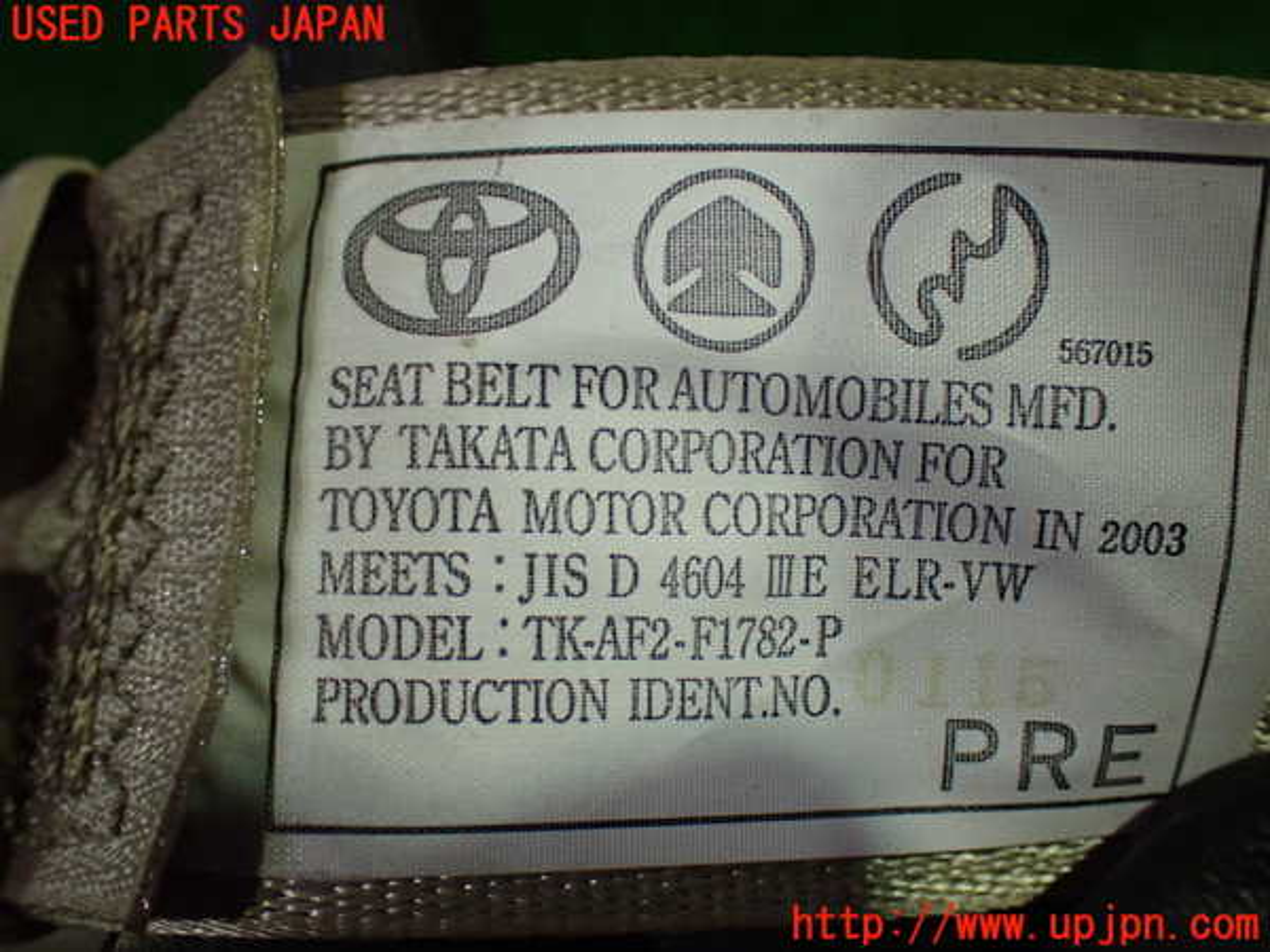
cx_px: 635
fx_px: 1614
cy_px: 476
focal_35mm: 44
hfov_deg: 42.9
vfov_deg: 32.9
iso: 800
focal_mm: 7.84
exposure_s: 1/80
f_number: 2.9
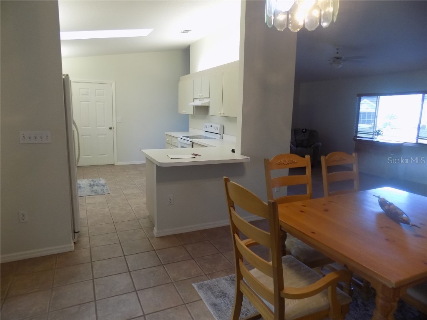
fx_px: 284
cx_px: 214
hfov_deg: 73.9
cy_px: 160
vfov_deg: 58.9
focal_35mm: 23
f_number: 3.1
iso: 180
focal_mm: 4
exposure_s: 1/30
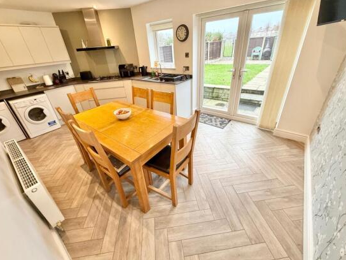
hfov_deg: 98.2
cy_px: 125
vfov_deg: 81.7
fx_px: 150
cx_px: 171
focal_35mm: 15
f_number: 2.2
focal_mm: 2.22
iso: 200
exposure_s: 1/100
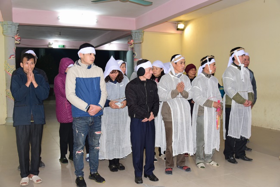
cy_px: 94
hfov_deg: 54.4
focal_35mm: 35
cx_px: 140
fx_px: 272
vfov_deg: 37.9
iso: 800
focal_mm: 35
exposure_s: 1/60
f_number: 5.6
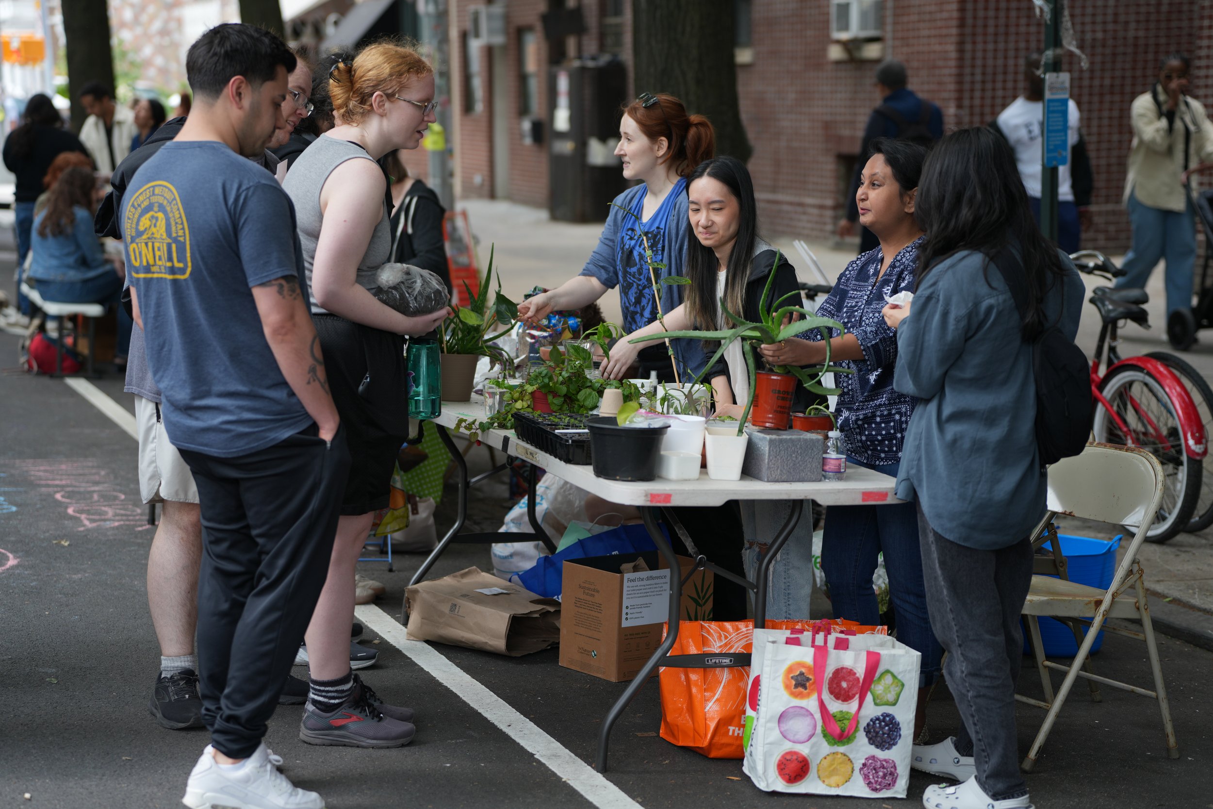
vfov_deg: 19.2
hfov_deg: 28.5
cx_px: 606
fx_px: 2392
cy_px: 404
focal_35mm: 71
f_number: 2.5
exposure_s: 1/320
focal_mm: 71
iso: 100
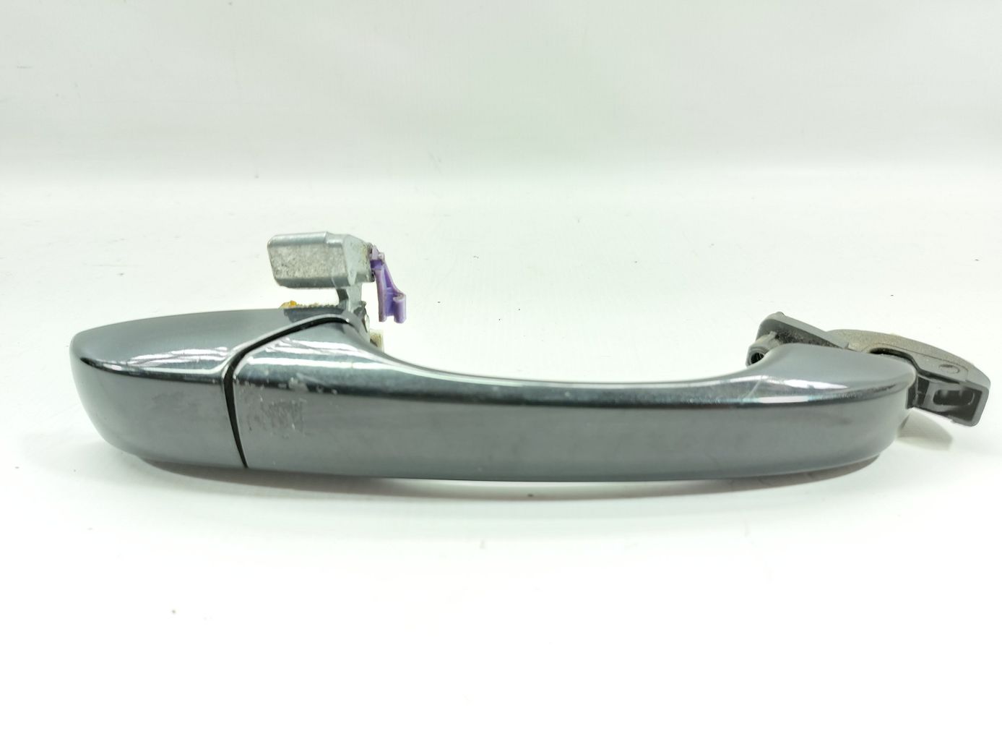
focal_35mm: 24
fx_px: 695
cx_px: 501
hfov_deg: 71.6
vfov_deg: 56.8
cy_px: 376
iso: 250
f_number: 1.8
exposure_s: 1/50
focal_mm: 5.23
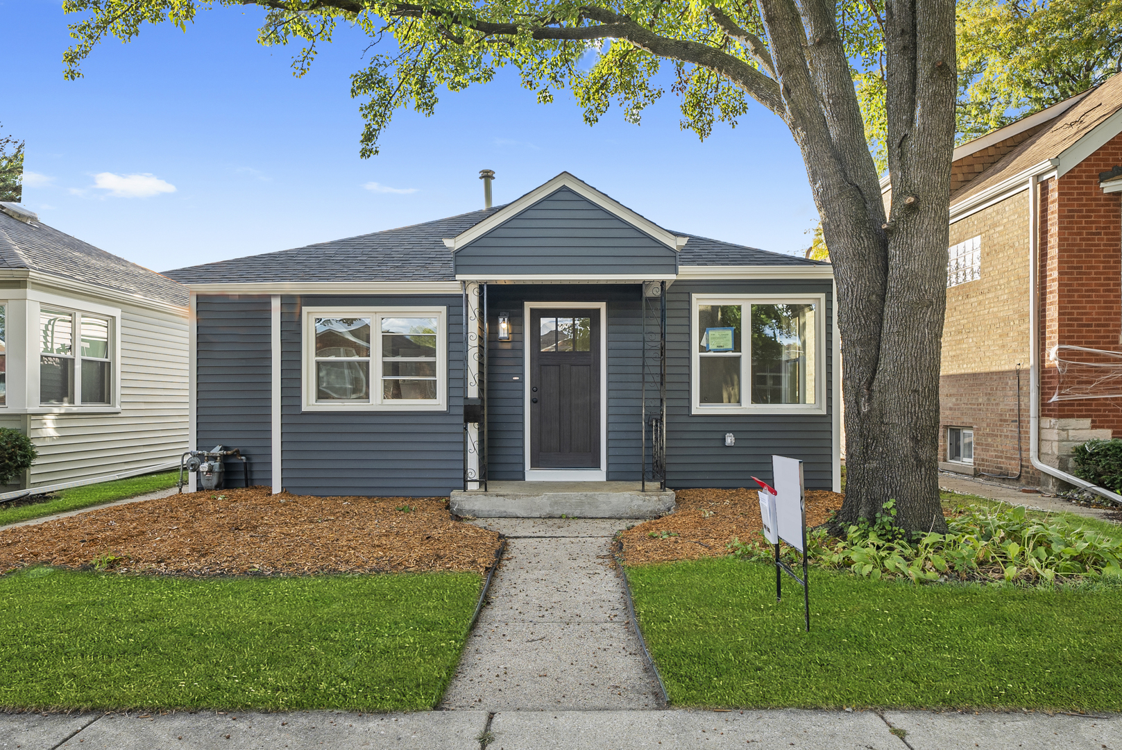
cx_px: 561
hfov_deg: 93.2
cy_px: 375
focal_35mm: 17
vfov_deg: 70.5
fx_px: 530
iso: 80
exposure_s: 1/100
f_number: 5
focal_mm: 17
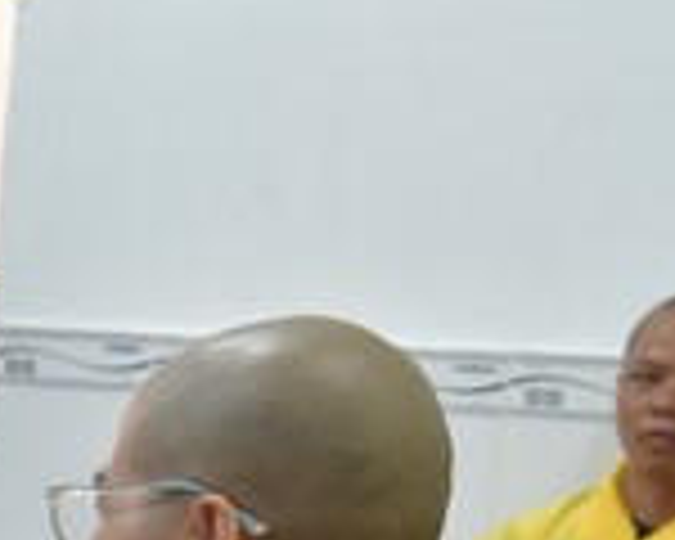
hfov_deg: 11.7
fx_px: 3096
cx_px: -436
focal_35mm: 155
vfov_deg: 9.7
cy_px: 756
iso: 560
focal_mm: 40
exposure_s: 1/60
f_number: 4
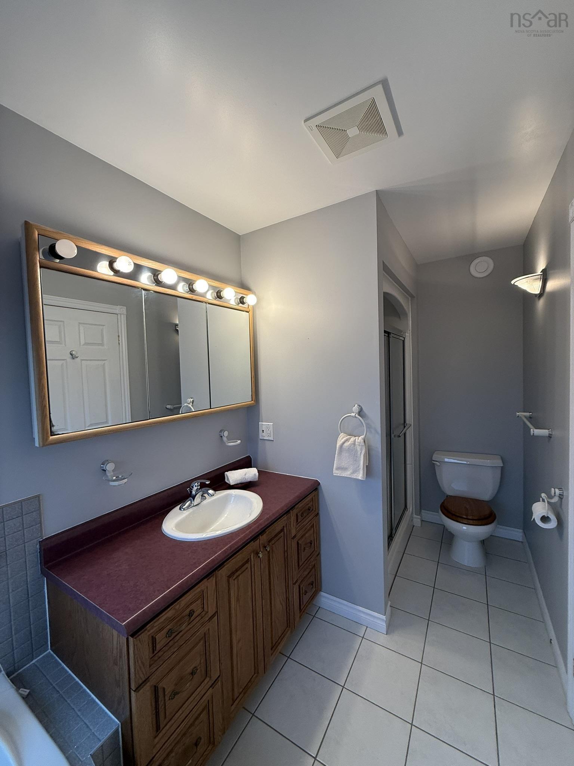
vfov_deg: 102.1
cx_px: 287
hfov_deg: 85.7
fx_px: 310
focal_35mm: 14
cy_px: 383
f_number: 2.2
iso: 64
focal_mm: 2.22
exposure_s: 1/120
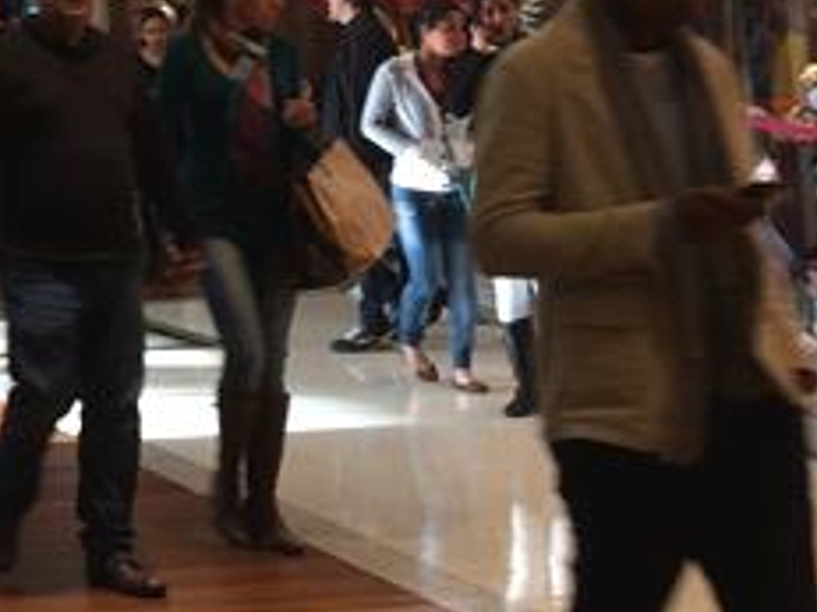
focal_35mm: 108
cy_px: -143
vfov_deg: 13.3
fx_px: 2548
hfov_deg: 16.9
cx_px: -322
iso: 40
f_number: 2.2
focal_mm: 4.15
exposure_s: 1/60
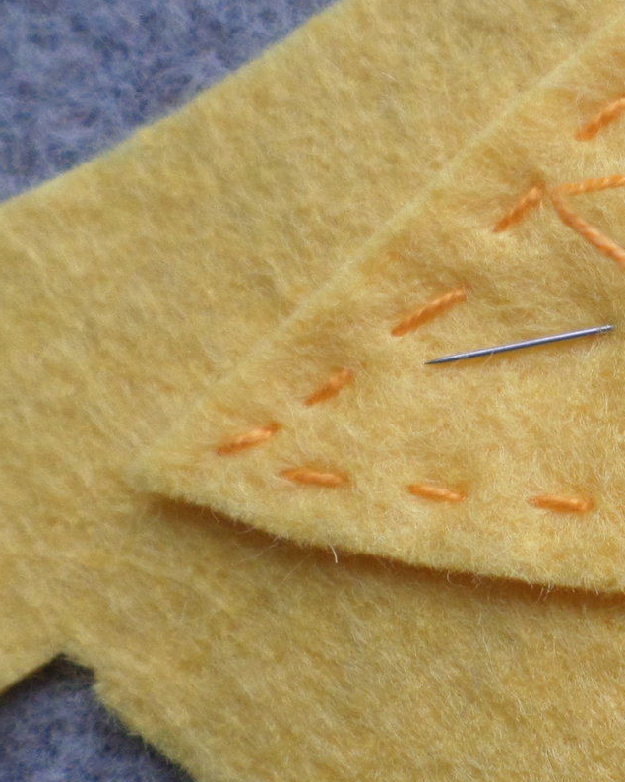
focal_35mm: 59
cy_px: 351
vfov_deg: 31.9
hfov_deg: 22.9
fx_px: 1364
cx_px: 813
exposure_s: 1/30
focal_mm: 4.5
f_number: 2.5
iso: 80
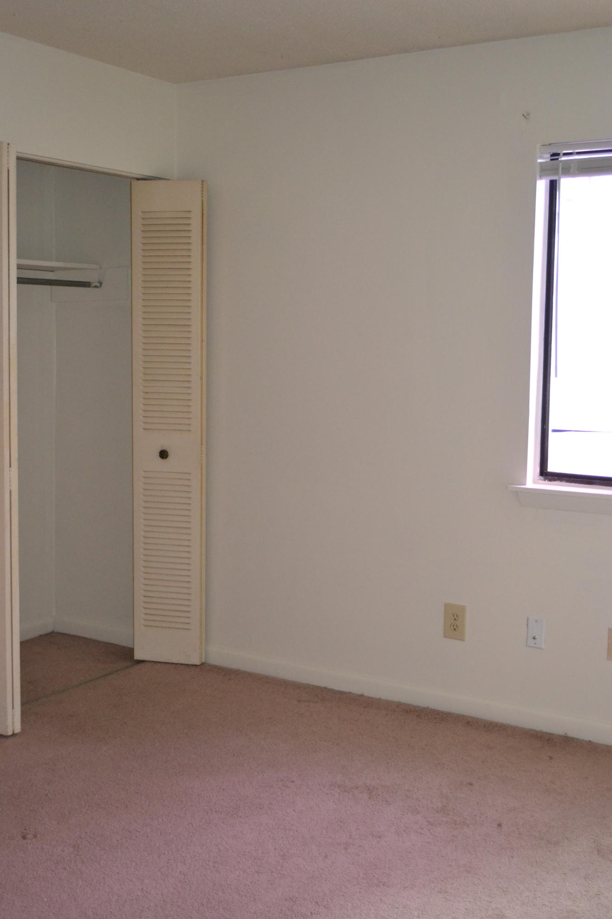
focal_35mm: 44
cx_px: 306
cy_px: 460
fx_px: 1109
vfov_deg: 45.0
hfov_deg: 30.8
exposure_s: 1/60
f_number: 4.5
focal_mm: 29
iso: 2200
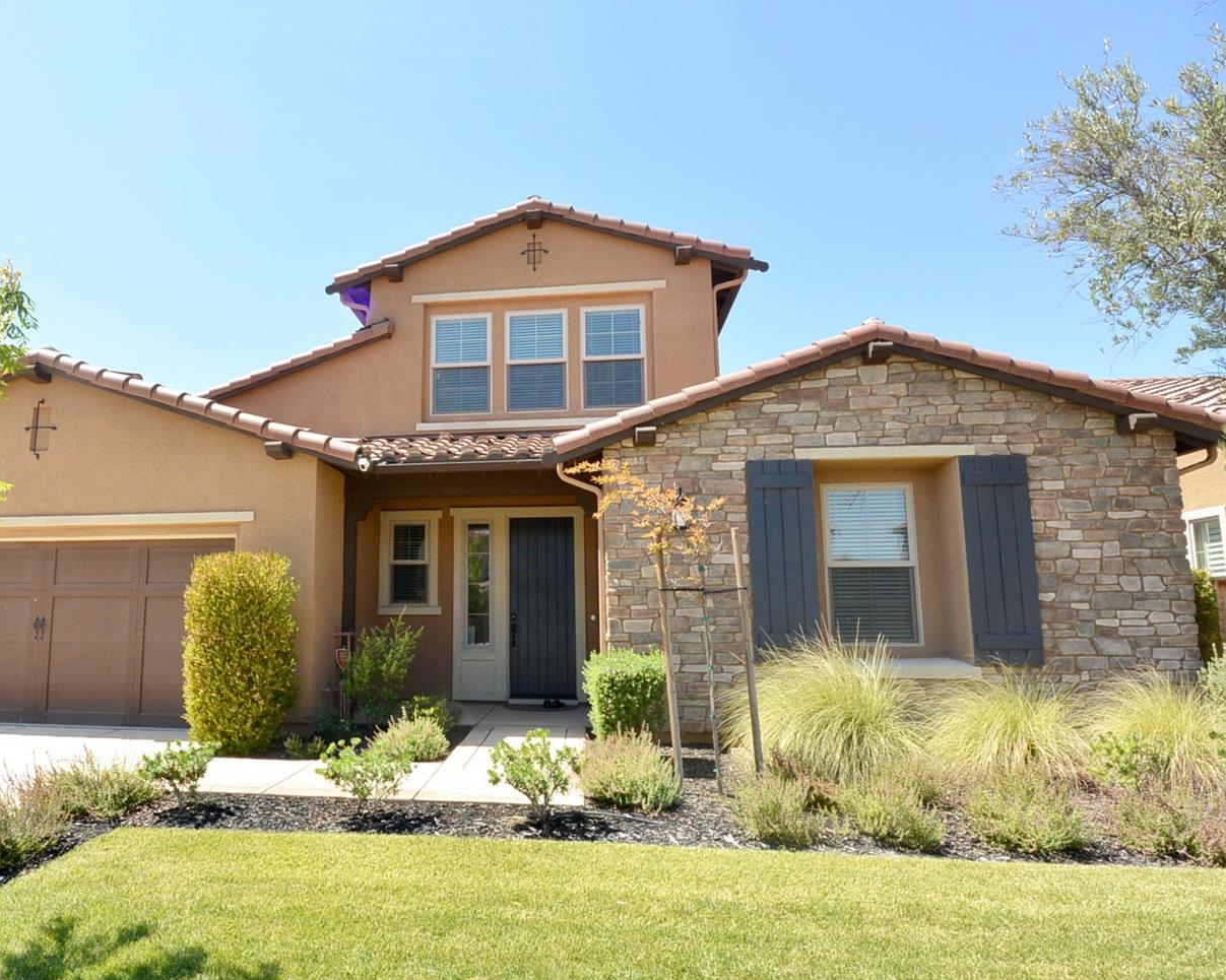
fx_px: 762
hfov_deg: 76.4
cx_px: 468
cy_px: 500
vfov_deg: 65.5
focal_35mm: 21
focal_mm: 6.7
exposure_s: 1/250
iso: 160
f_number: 8
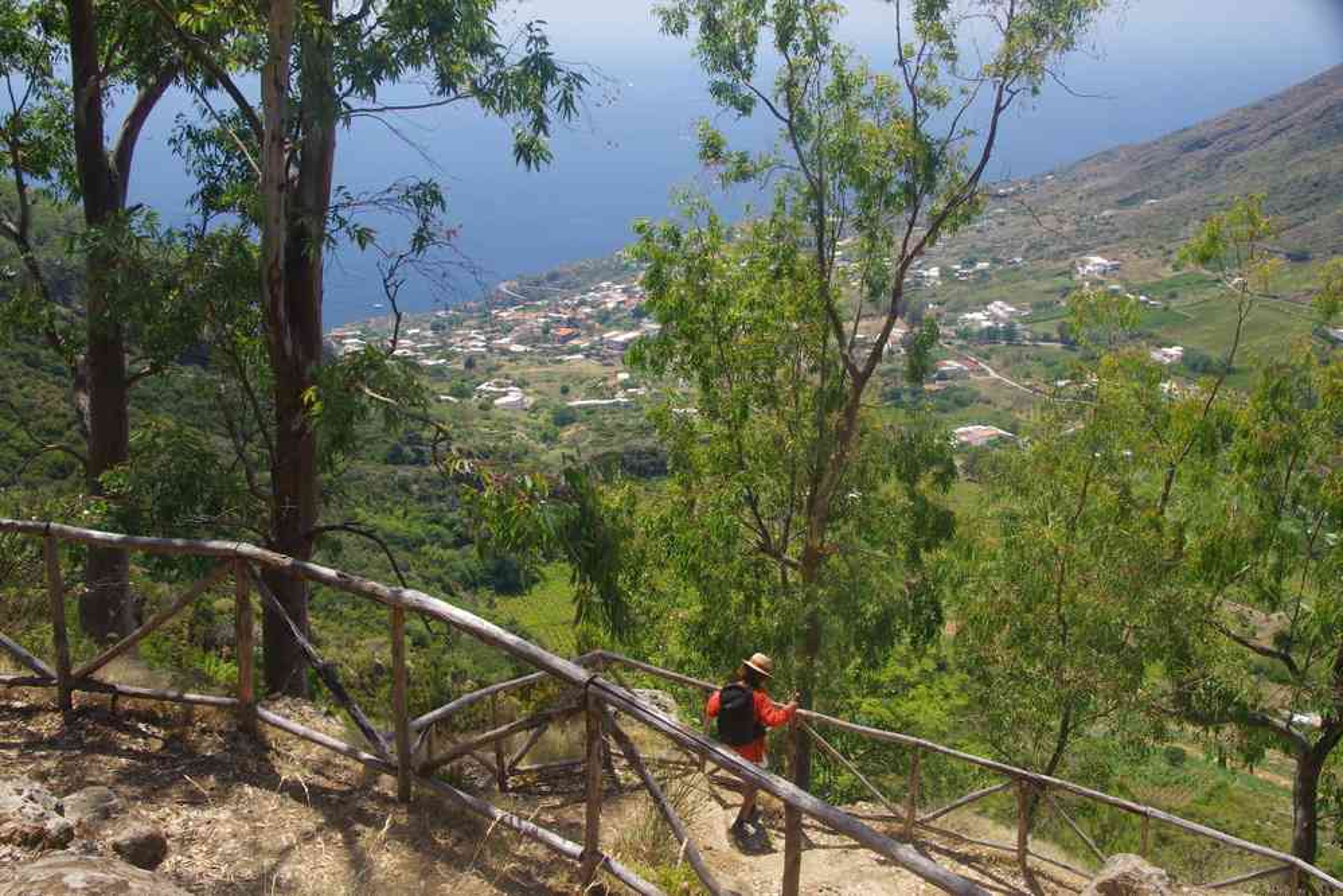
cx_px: 672
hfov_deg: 51.3
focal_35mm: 38
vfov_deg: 35.5
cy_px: 448
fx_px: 1399
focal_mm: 25
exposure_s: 1/50
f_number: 11
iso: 200
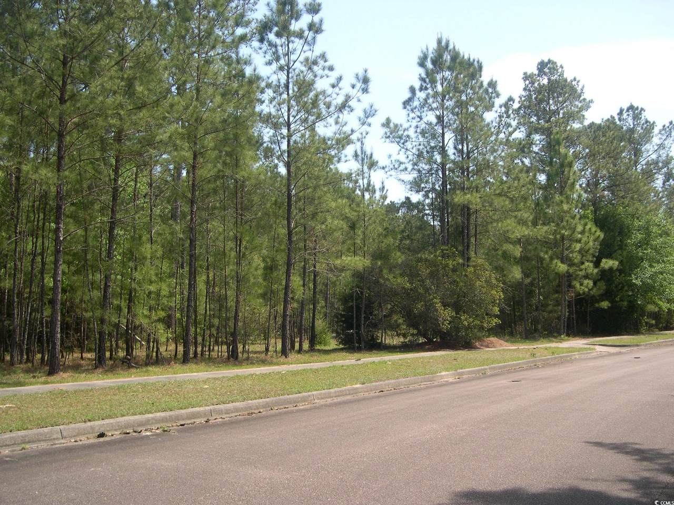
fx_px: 740
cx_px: 337
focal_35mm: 38
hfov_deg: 49.0
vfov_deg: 37.7
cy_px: 252
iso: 100
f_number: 2.8
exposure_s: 1/575
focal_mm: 8
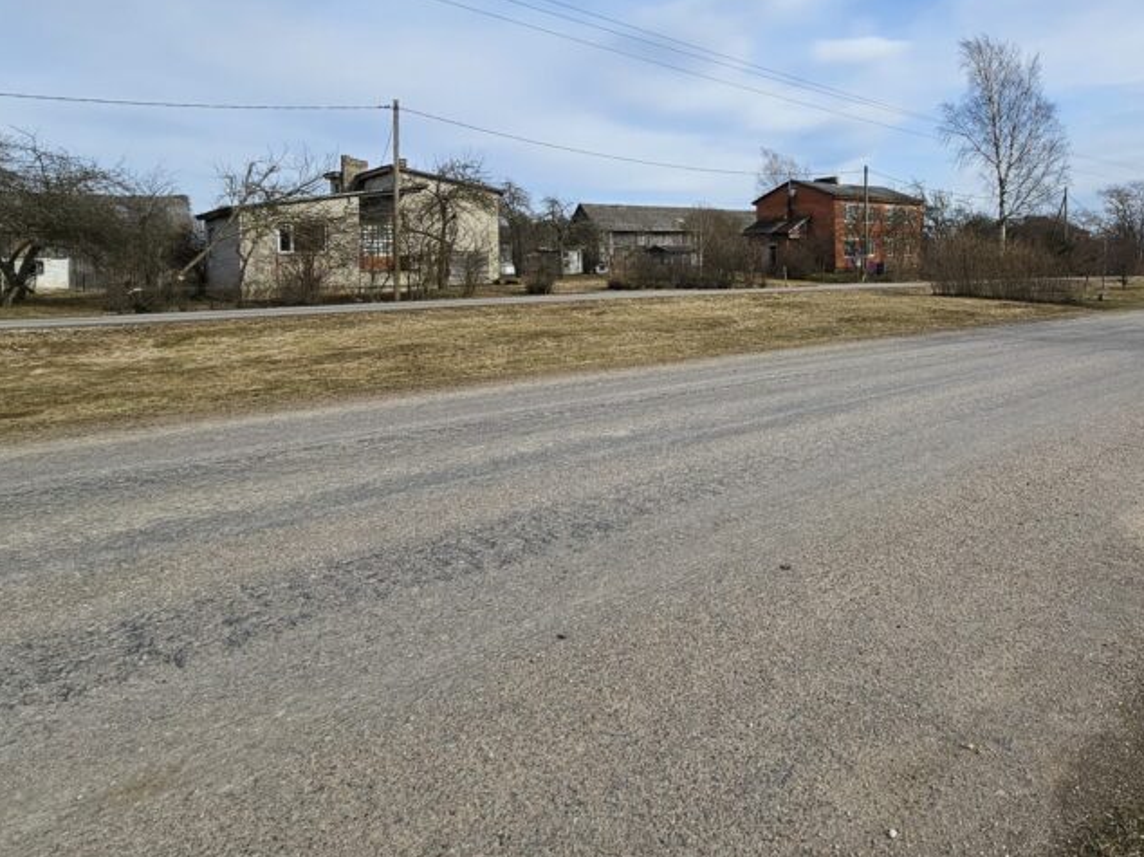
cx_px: 801
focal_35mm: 21
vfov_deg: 61.5
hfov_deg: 75.4
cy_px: 269
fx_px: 694
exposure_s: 1/2797
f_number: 2.2
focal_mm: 2.2
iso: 50
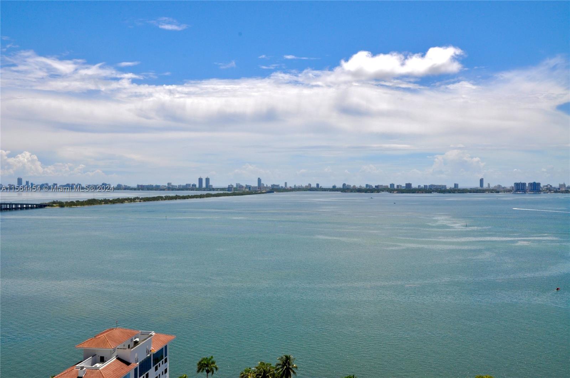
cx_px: 285
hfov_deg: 51.3
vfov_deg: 35.4
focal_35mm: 38
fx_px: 593
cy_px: 189
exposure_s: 1/200
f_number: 18
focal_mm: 25
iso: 200
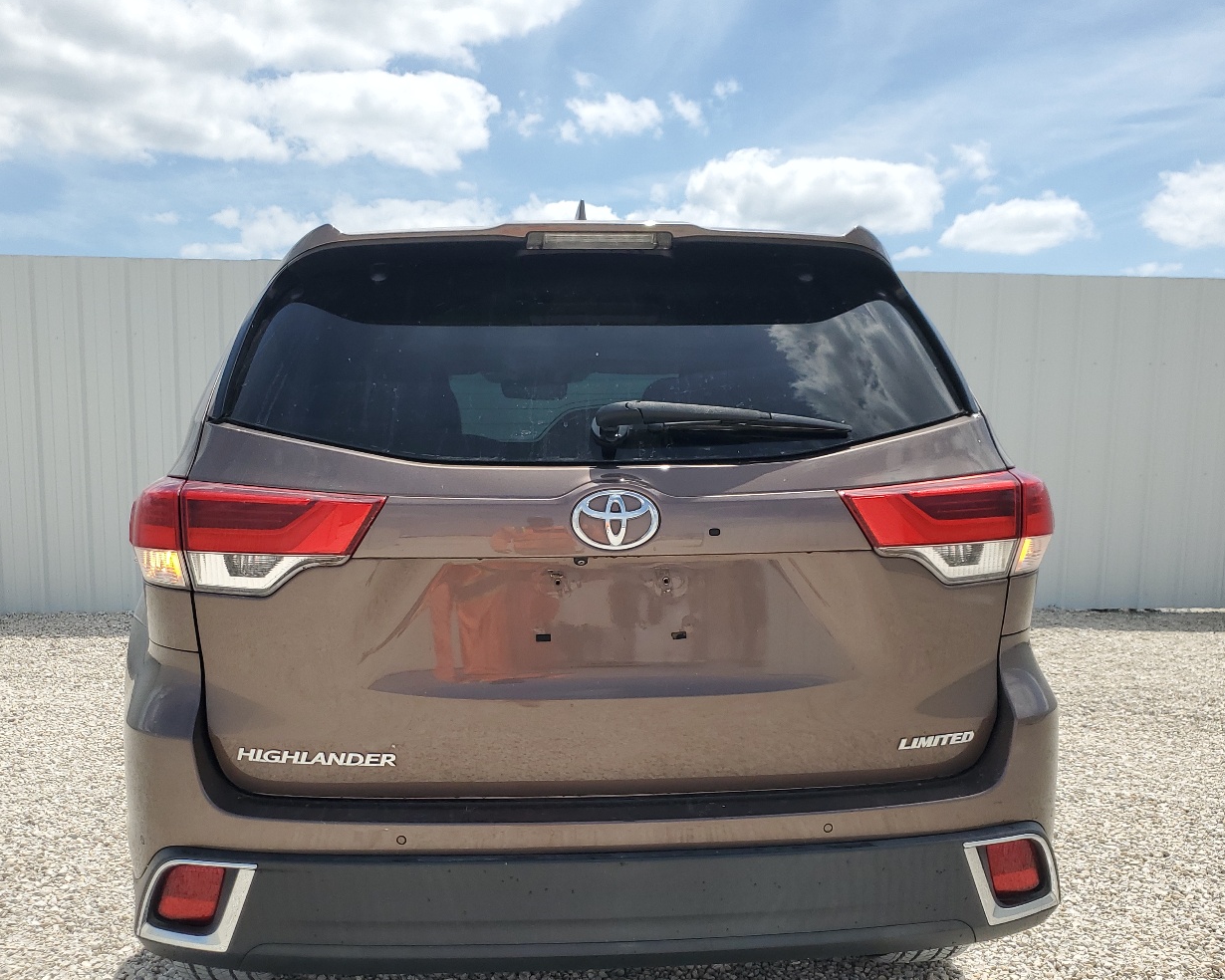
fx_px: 1196
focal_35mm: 33
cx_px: 570
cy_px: 592
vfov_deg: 44.3
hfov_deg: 54.2
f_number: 1.5
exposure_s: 1/5000
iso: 50
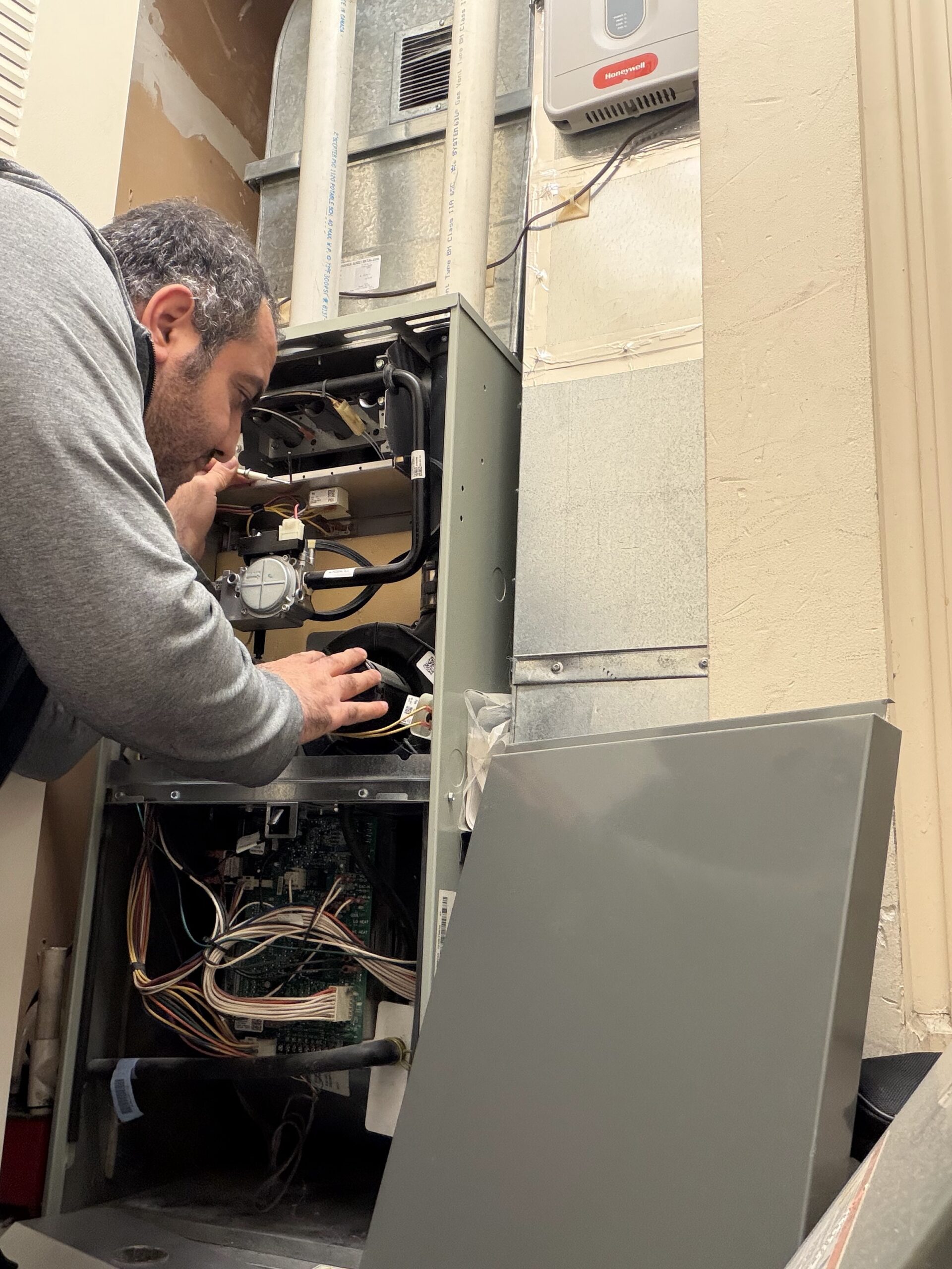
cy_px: 634
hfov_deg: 46.8
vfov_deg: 60.0
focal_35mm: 30
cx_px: 476
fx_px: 1100
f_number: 1.9
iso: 320
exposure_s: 1/60
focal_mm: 2.71
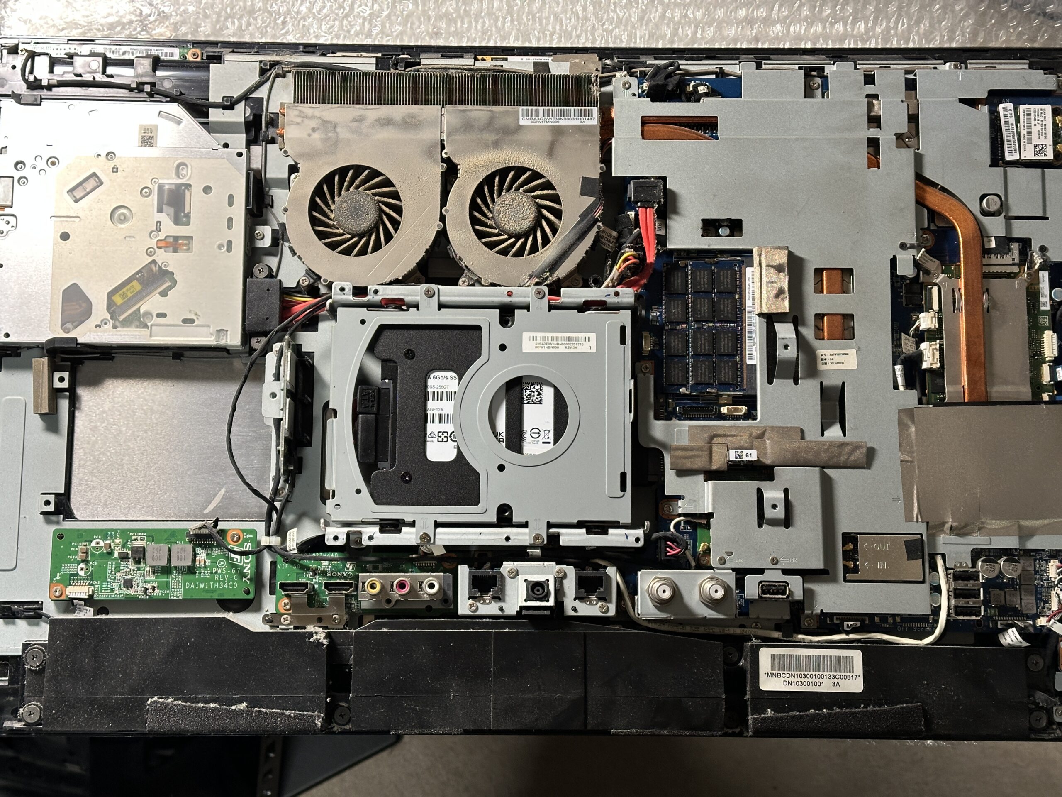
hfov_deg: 39.7
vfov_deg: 30.3
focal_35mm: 48
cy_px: 398
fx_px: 1473
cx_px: 531
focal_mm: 6.86
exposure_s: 1/50
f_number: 1.78
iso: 160
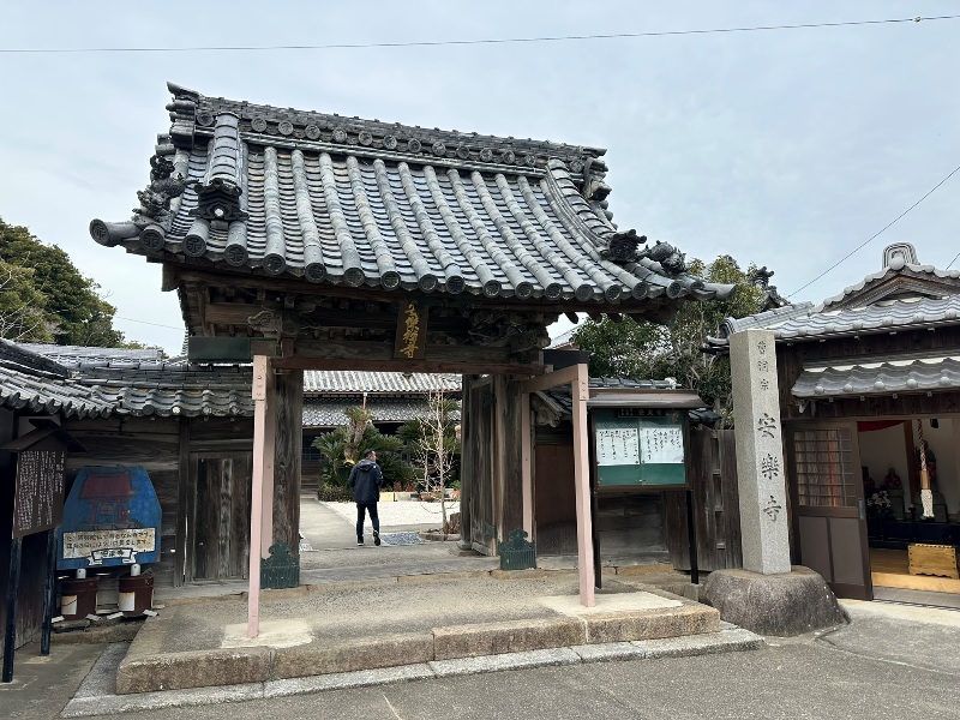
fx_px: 666
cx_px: 480
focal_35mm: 24
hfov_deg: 71.6
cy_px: 360
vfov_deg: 56.8
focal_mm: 6.86
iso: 80
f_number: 1.78
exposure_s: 1/1062
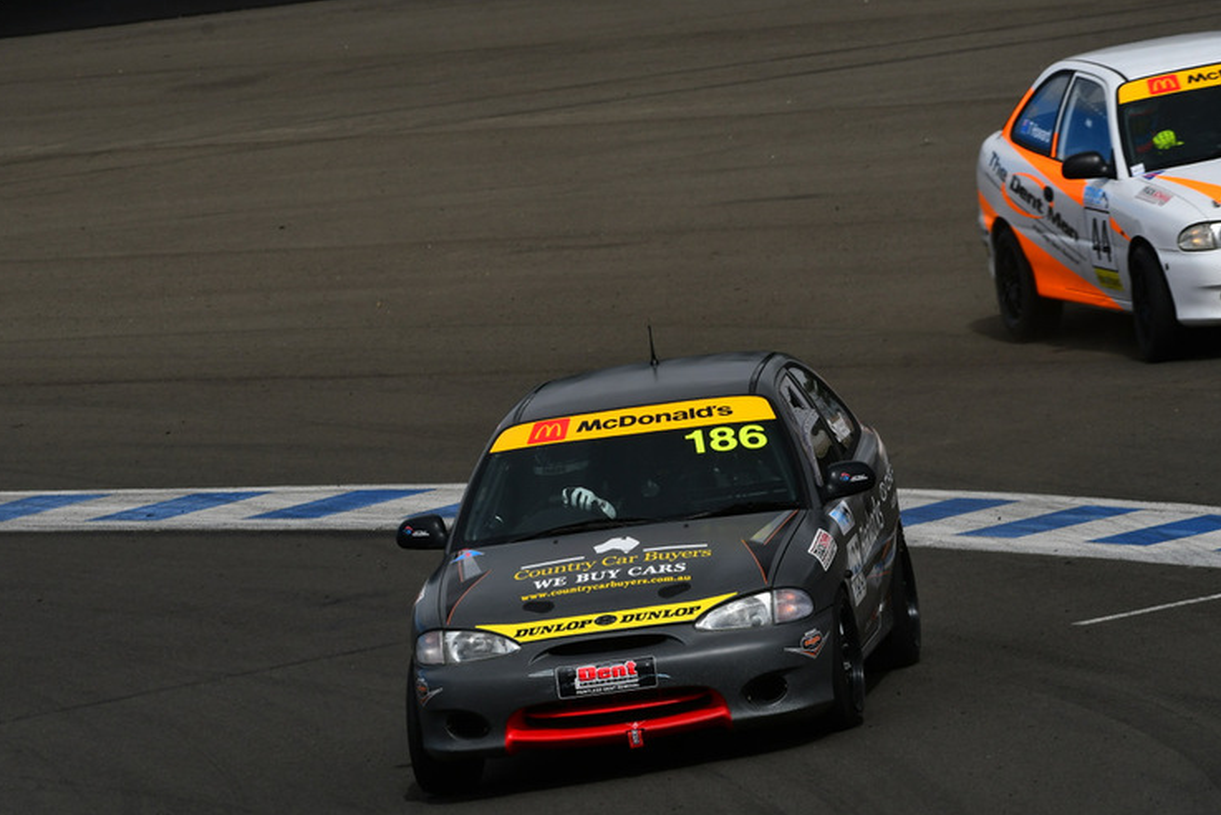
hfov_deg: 5.3
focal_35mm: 391
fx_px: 13266
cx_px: 562
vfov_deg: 3.5
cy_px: 386
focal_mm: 240
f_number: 11
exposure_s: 1/500
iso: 200
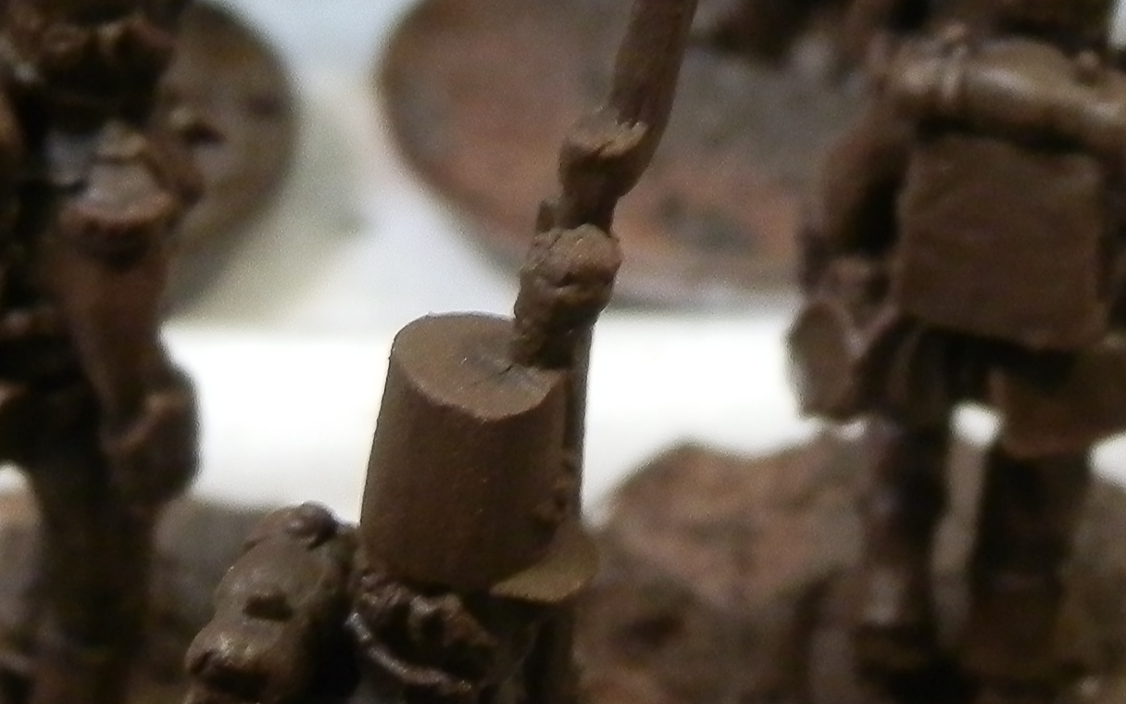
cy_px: 161
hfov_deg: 9.2
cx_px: 747
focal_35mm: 228
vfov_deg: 5.8
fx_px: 6997
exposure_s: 1/15
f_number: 3.7
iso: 200
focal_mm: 10.99
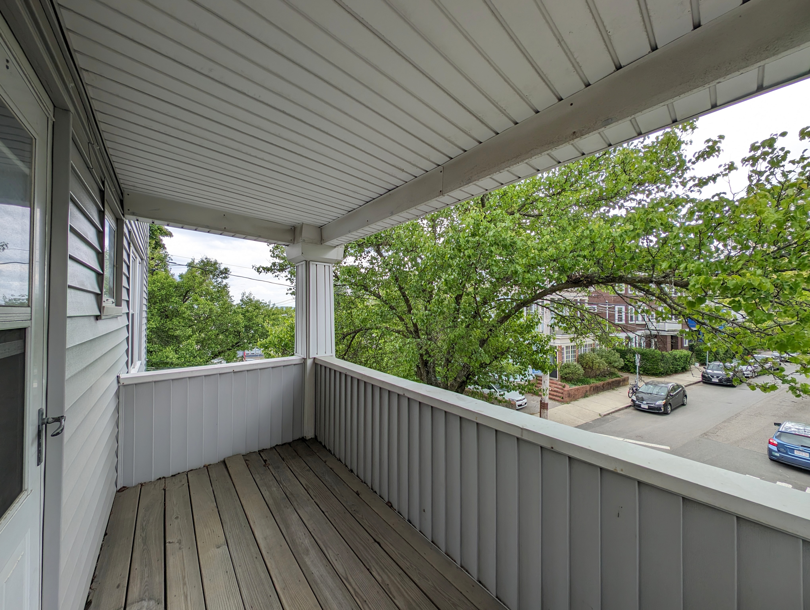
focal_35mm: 12
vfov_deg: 94.6
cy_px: 305
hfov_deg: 110.5
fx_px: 281
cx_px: 405
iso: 71
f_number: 1.95
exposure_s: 1/476
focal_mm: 2.23
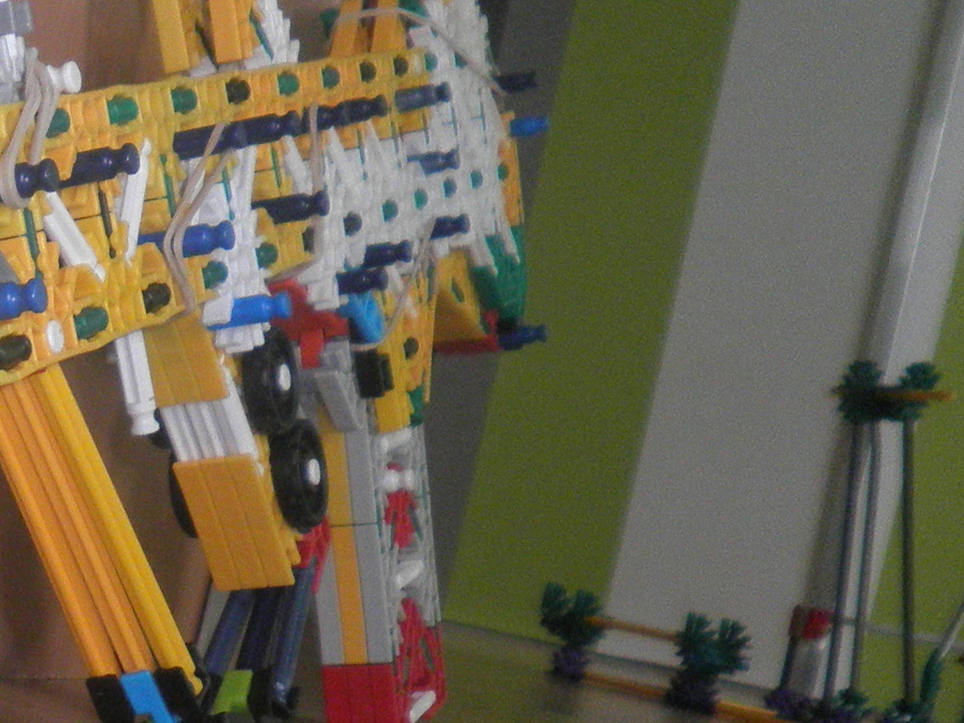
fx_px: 2256
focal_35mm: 81
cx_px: -416
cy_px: 511
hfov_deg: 21.0
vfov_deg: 18.1
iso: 160
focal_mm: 4.7
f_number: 2.6
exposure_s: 1/30
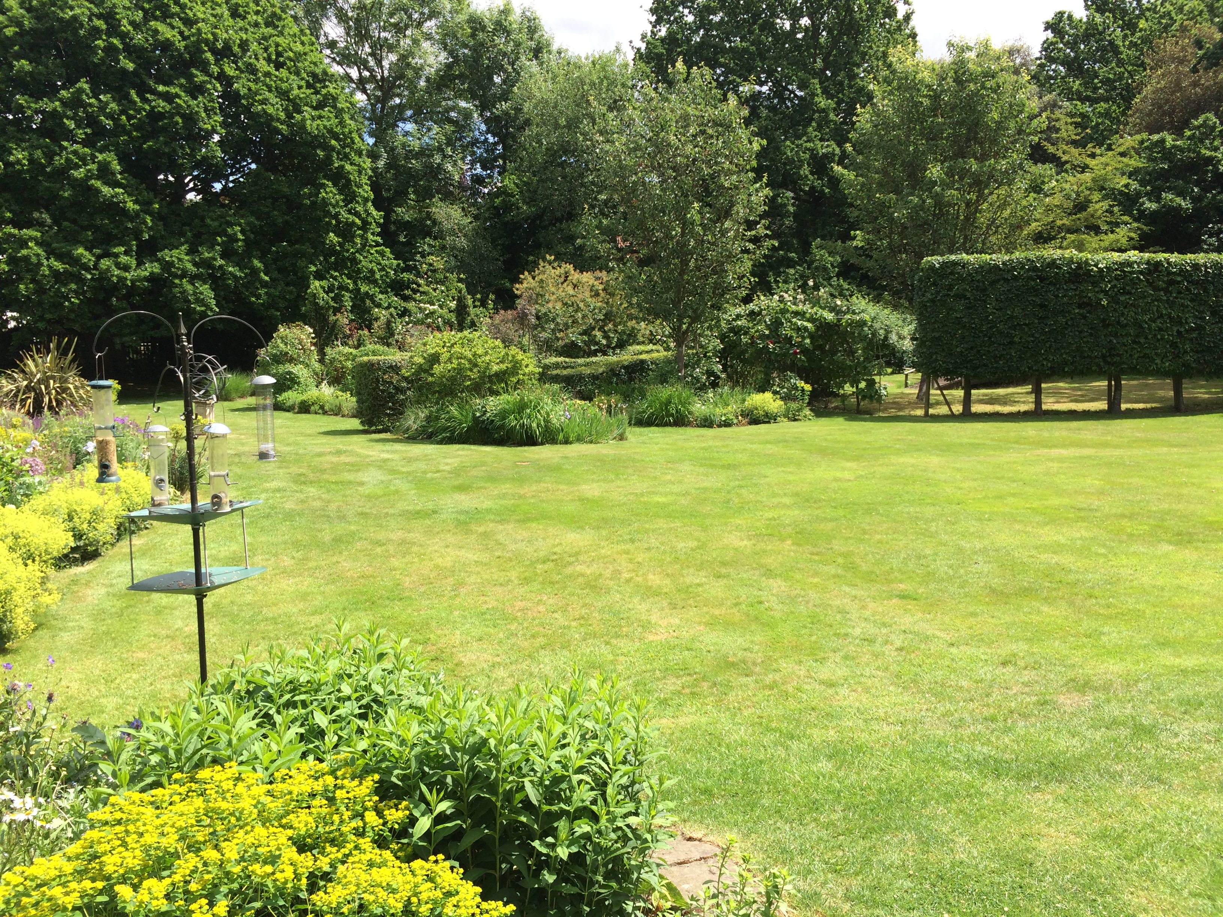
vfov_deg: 48.2
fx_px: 1025
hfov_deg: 61.7
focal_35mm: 29
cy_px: 458
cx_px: 612
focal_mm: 4.15
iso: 32
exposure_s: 1/1080
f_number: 2.2
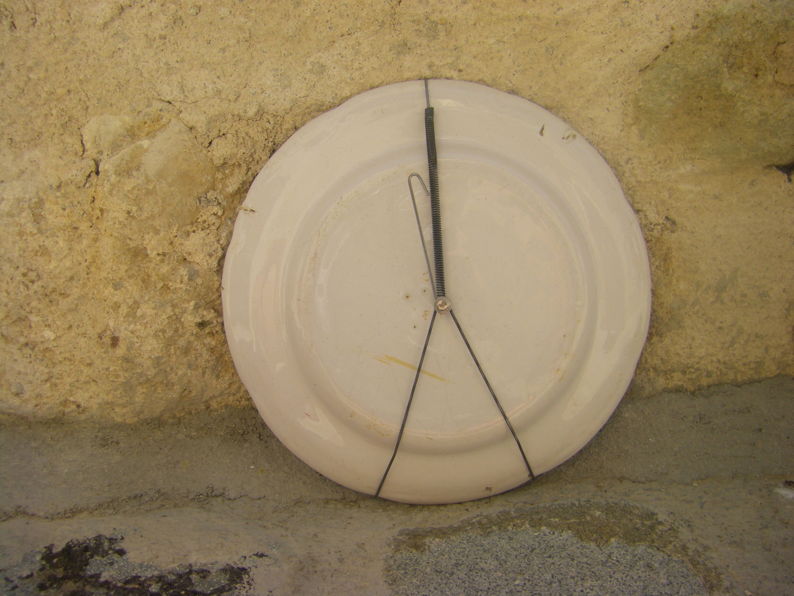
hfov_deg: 49.0
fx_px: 872
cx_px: 397
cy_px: 298
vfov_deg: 37.7
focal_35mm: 38
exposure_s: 1/160
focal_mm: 6.3
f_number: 7
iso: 64
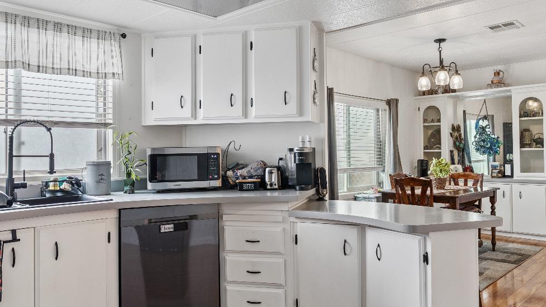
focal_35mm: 29
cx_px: 302
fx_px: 420
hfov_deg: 65.9
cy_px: 136
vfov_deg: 40.2
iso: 320
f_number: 8
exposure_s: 1/8
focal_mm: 18
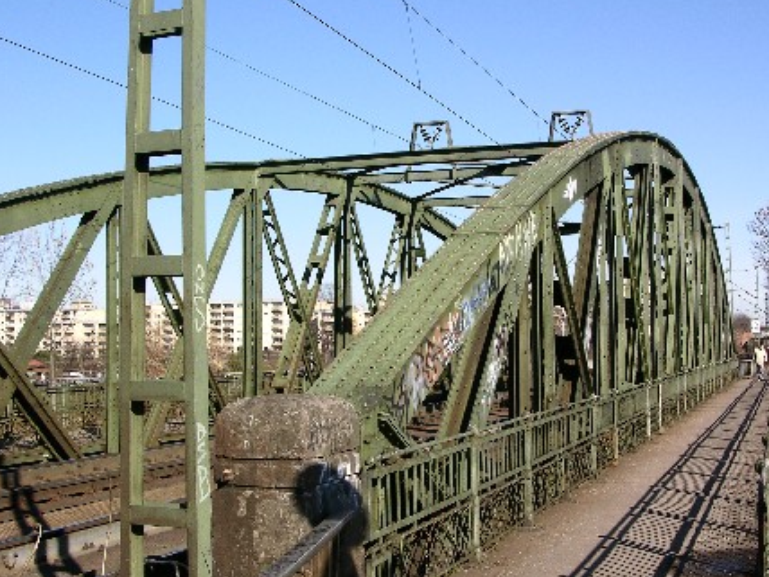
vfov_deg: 30.3
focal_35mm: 48
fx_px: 1066
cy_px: 289
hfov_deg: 39.6
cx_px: 434
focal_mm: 8.9
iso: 50
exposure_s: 1/120
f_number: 8
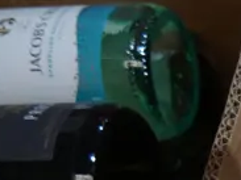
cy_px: 309
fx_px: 1092
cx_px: 633
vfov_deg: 9.1
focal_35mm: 157
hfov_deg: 10.3
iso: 320
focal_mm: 14
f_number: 3.5
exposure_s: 1/60
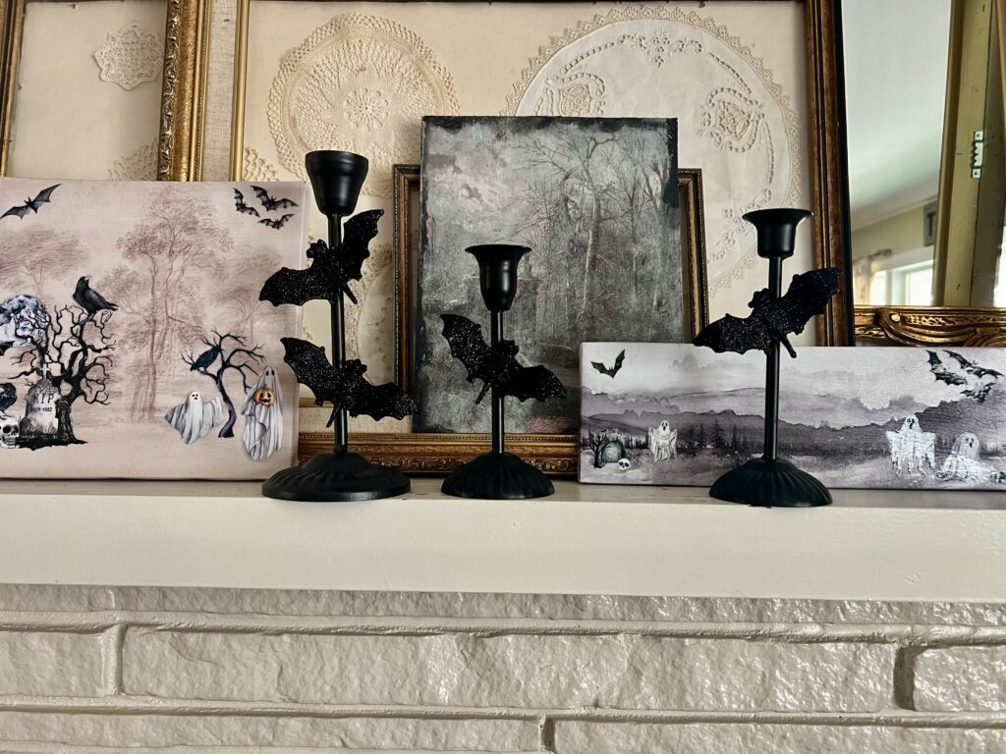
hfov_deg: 67.3
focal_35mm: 26
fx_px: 756
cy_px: 377
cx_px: 503
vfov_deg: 53.1
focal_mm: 5.7
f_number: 1.5
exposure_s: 1/60
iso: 125
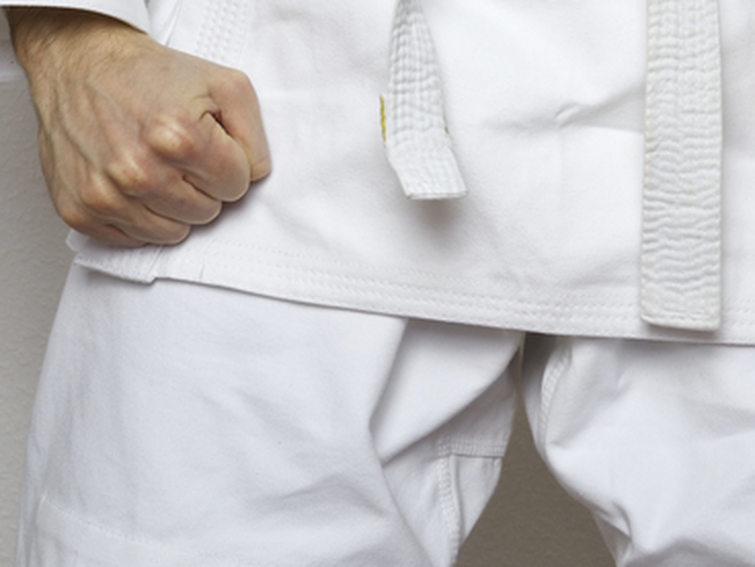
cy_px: -13
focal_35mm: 87
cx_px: 527
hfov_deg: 22.4
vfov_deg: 16.6
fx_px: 1898
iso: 160
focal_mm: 20
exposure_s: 1/15
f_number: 5.6
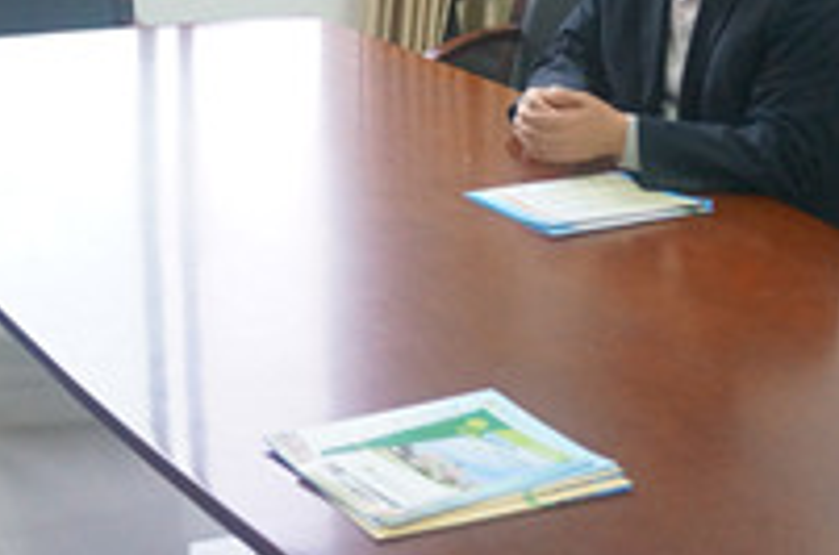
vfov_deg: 16.6
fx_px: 1819
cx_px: 129
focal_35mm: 78
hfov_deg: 25.4
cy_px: -115
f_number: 4
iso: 2500
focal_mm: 21
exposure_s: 1/160
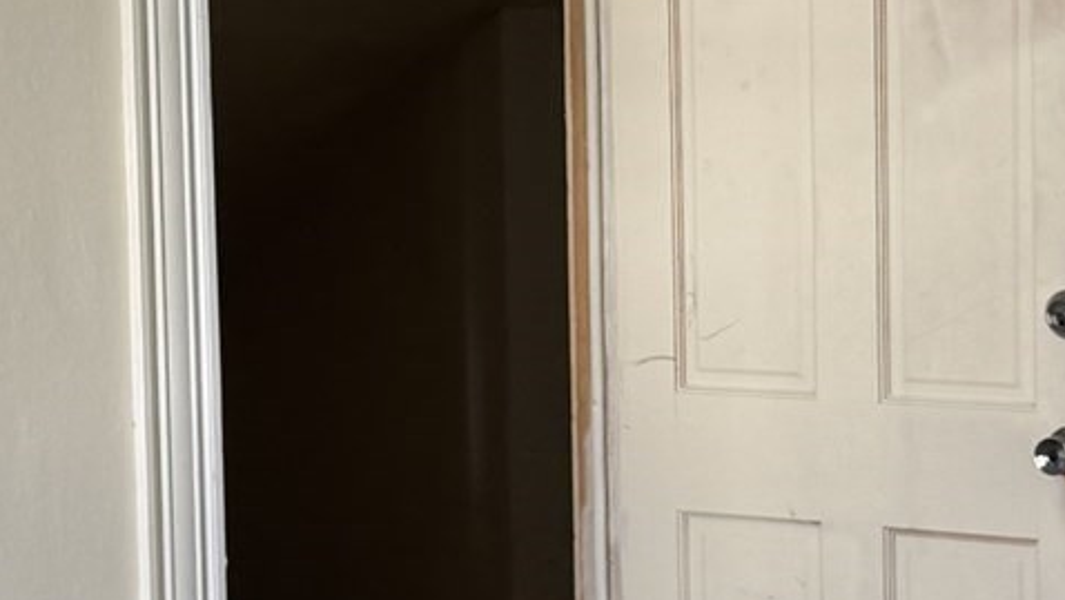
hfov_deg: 19.1
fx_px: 3163
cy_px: 239
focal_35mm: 112
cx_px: 441
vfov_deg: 10.8
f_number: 1.78
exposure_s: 1/121
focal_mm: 6.76
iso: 80
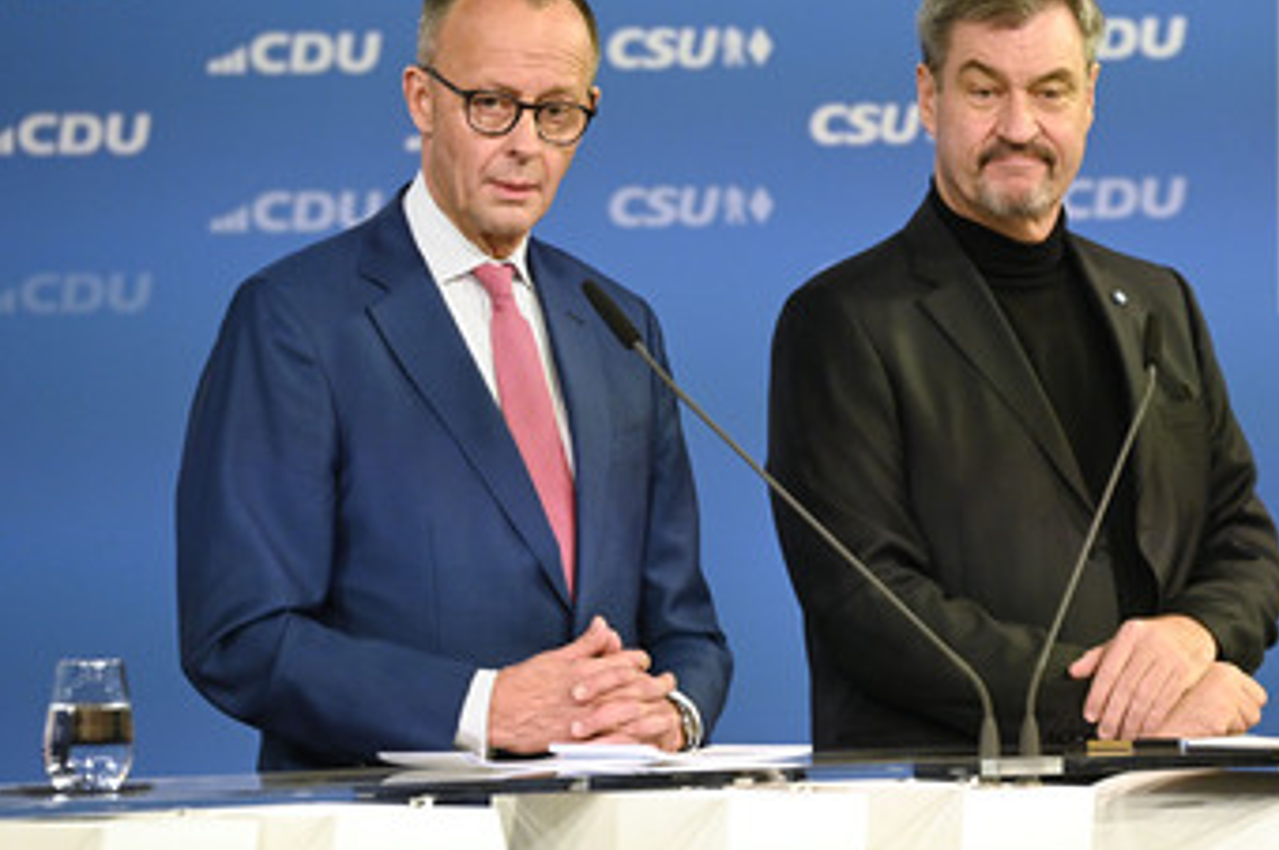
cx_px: 788
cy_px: 372
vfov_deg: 5.2
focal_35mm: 265
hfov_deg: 7.8
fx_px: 9406
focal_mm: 200
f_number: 4
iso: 5000
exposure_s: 1/800
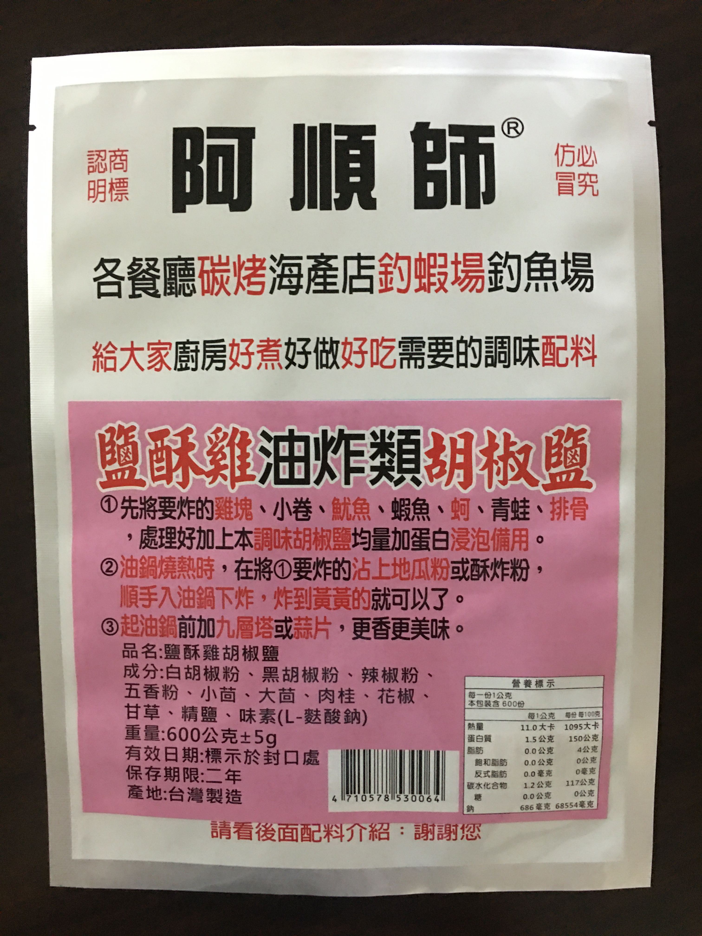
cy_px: 468
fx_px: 784
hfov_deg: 48.2
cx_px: 351
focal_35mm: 29
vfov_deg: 61.7
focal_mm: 4.15
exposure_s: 1/4
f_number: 2.2
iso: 80
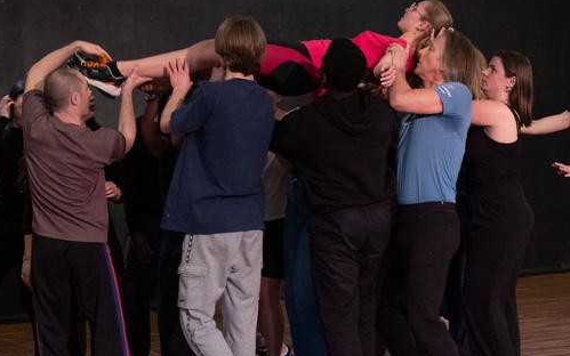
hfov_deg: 21.4
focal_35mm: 97
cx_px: 347
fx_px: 1507
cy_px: 149
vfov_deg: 13.5
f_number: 3.6
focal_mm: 40.1
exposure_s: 1/125
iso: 3200
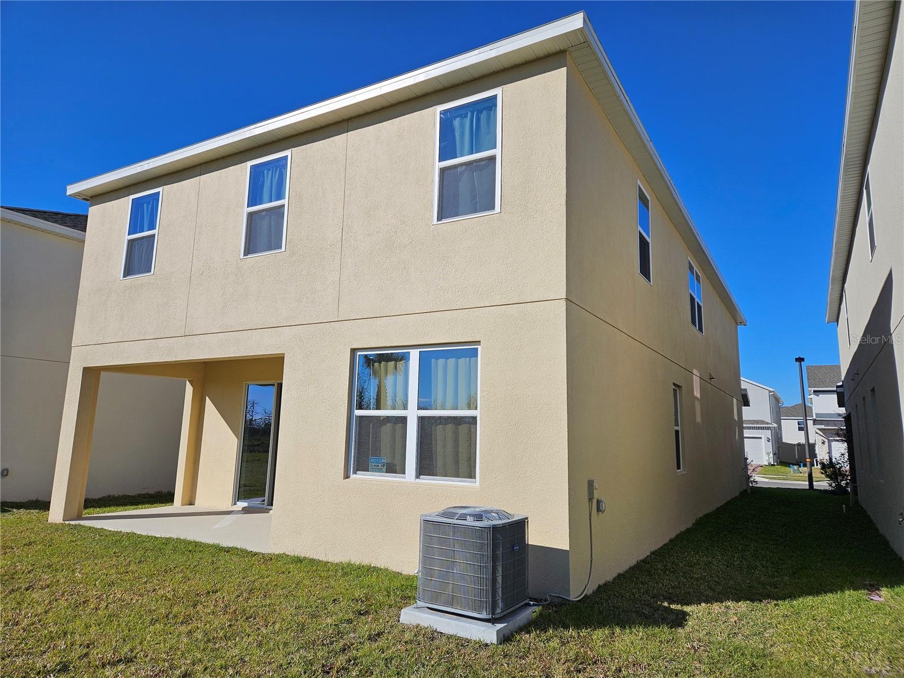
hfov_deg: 73.9
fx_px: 601
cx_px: 452
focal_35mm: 23
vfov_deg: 58.9
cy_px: 339
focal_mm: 5.4
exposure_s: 1/4098
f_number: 1.8
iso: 25
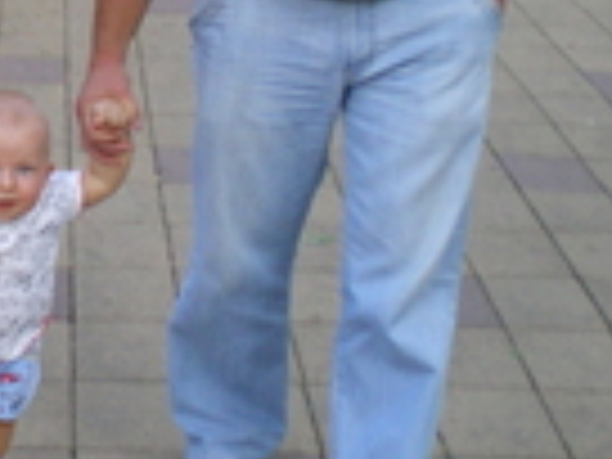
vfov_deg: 11.7
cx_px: -117
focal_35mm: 126
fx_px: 2228
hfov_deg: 15.1
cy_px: 108
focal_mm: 6.3
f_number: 3.1
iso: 200
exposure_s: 1/50
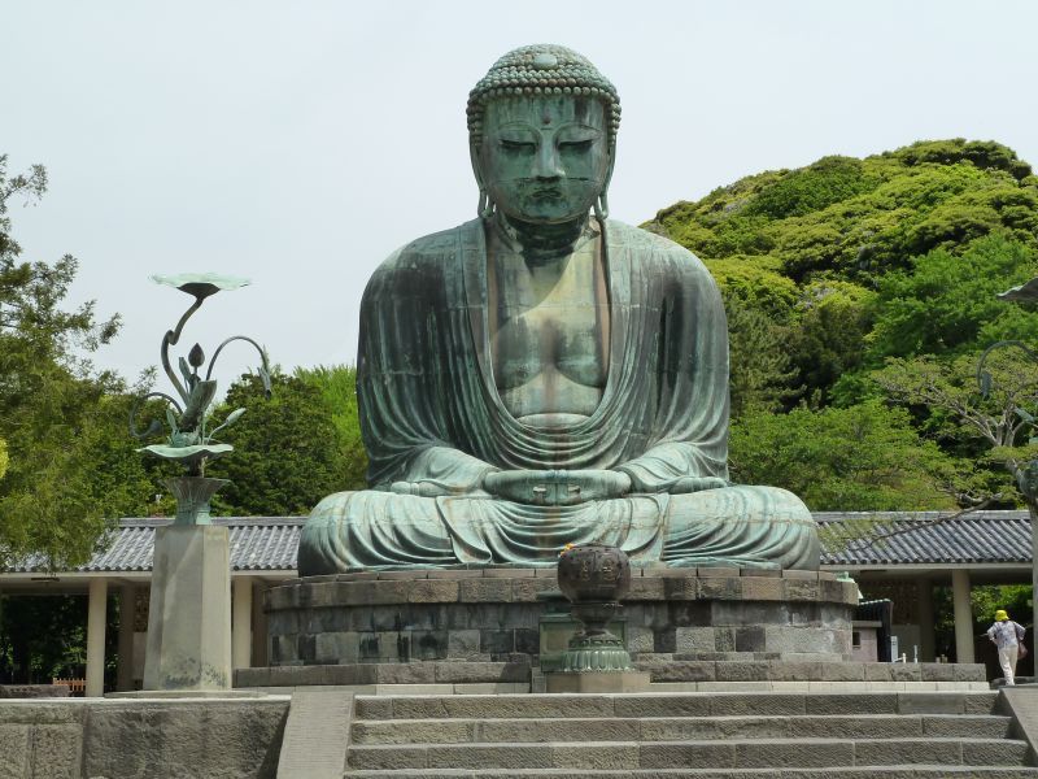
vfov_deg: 26.6
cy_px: 390
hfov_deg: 34.9
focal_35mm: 55
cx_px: 519
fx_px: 1649
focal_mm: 9.1
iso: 125
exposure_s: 1/400
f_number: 5.6
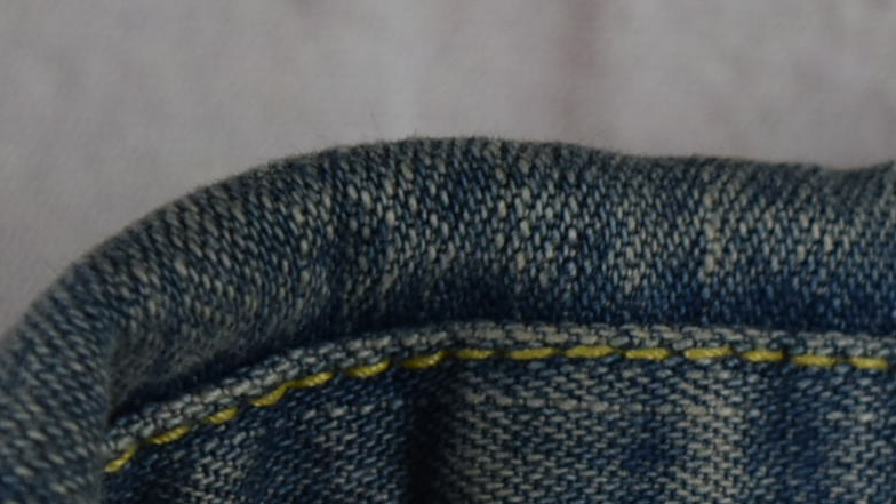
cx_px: 1464
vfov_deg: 3.7
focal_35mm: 330
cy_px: 815
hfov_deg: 6.4
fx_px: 7840
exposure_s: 1/125
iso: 640
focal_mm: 55
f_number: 5.6
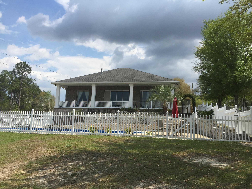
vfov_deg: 48.2
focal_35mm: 29
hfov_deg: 61.7
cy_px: 94
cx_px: 126
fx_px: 211
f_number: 2.2
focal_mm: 4.15
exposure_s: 1/2326
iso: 32
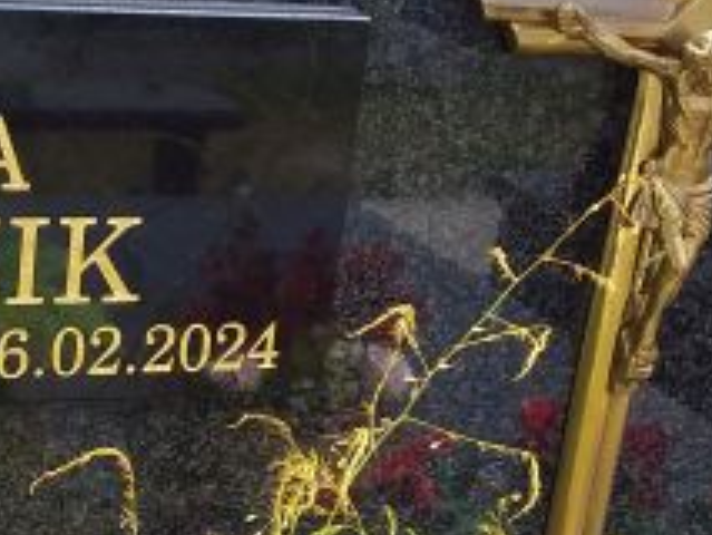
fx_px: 1729
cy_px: 334
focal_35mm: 84
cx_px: 94
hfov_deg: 22.8
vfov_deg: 17.6
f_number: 1.9
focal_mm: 2.91
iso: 40
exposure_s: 1/552
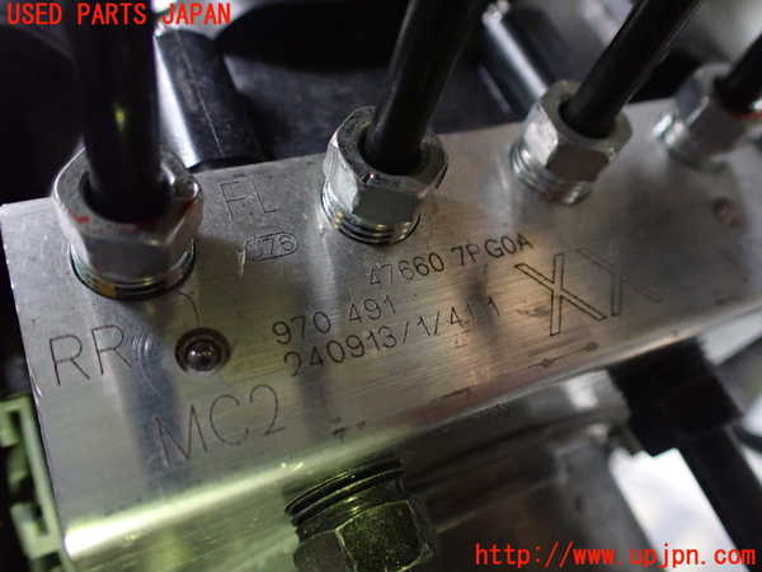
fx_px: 660
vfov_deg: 46.8
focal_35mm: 30
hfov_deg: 60.0
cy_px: 286
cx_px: 381
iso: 800
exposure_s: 1/50
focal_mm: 5.4
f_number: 2.3
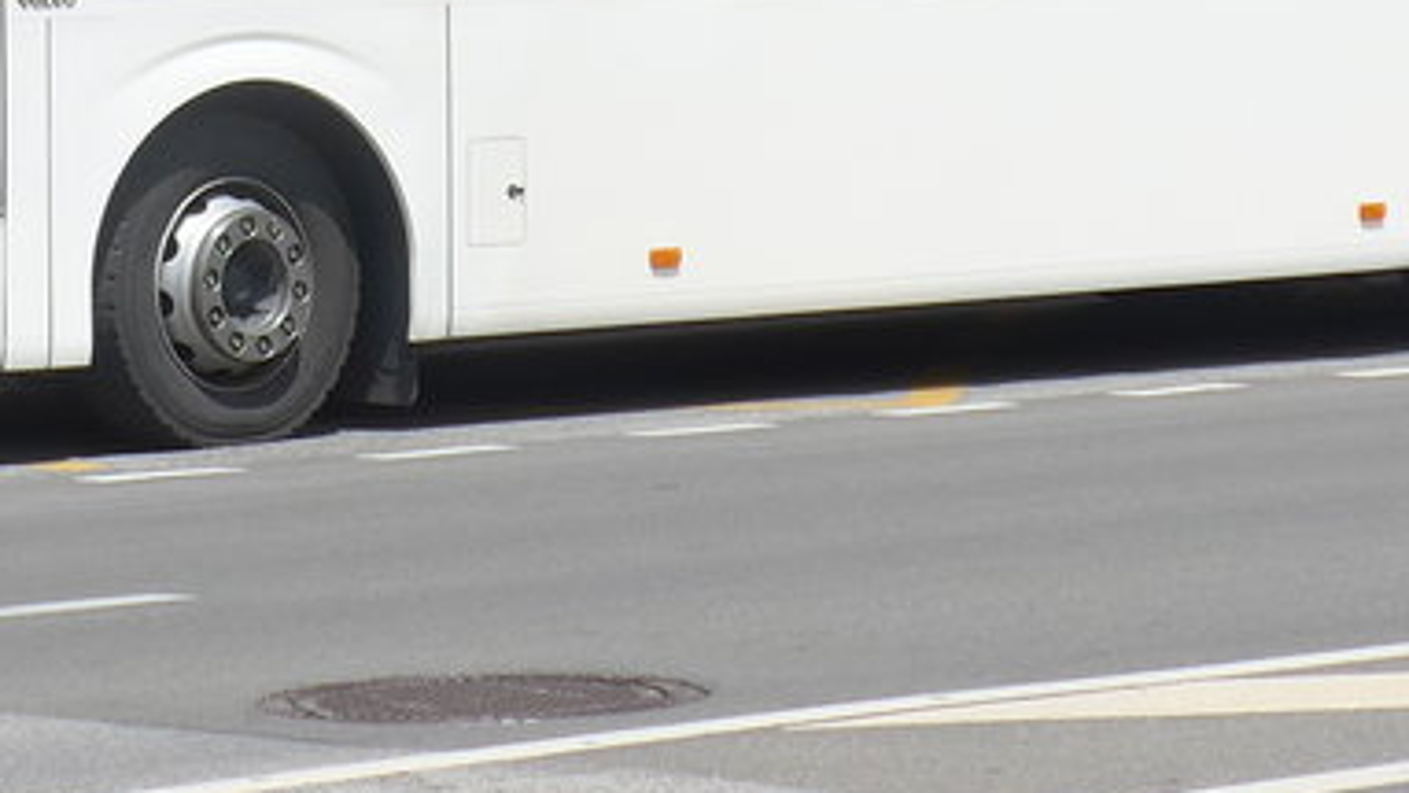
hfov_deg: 10.7
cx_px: 439
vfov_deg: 5.9
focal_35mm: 202
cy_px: -542
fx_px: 7548
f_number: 3.5
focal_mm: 12
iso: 80
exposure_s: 1/1300
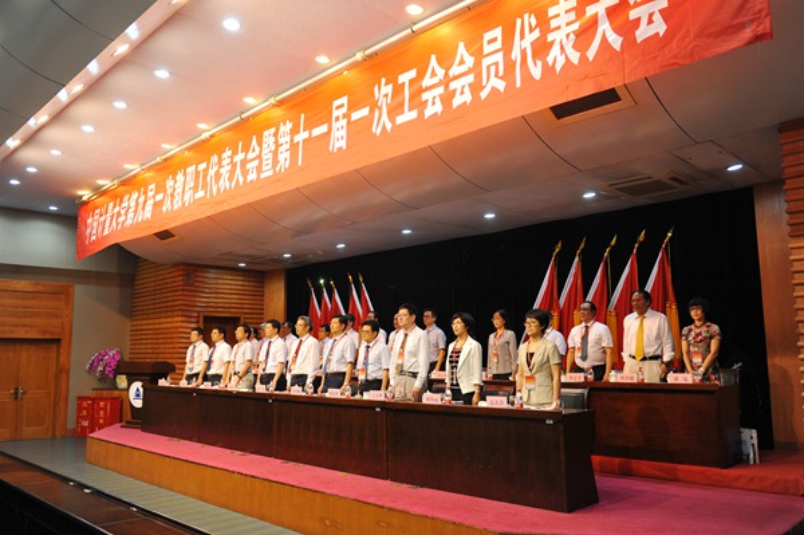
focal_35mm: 29
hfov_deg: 63.7
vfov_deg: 44.9
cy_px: 268
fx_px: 647
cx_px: 402
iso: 1250
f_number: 3.2
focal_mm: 29
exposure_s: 1/50
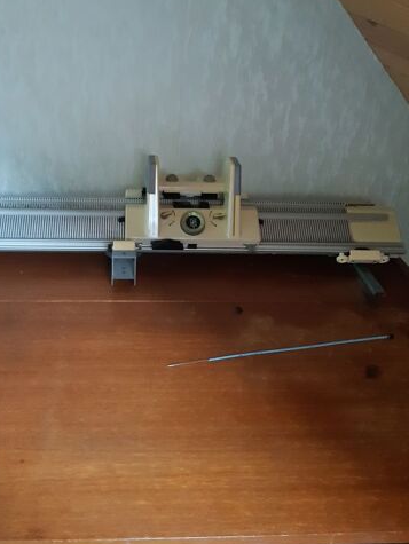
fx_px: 551
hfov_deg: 40.5
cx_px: 152
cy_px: 211
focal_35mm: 35
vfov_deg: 52.1
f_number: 1.7
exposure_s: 1/20
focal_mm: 3.92
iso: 500
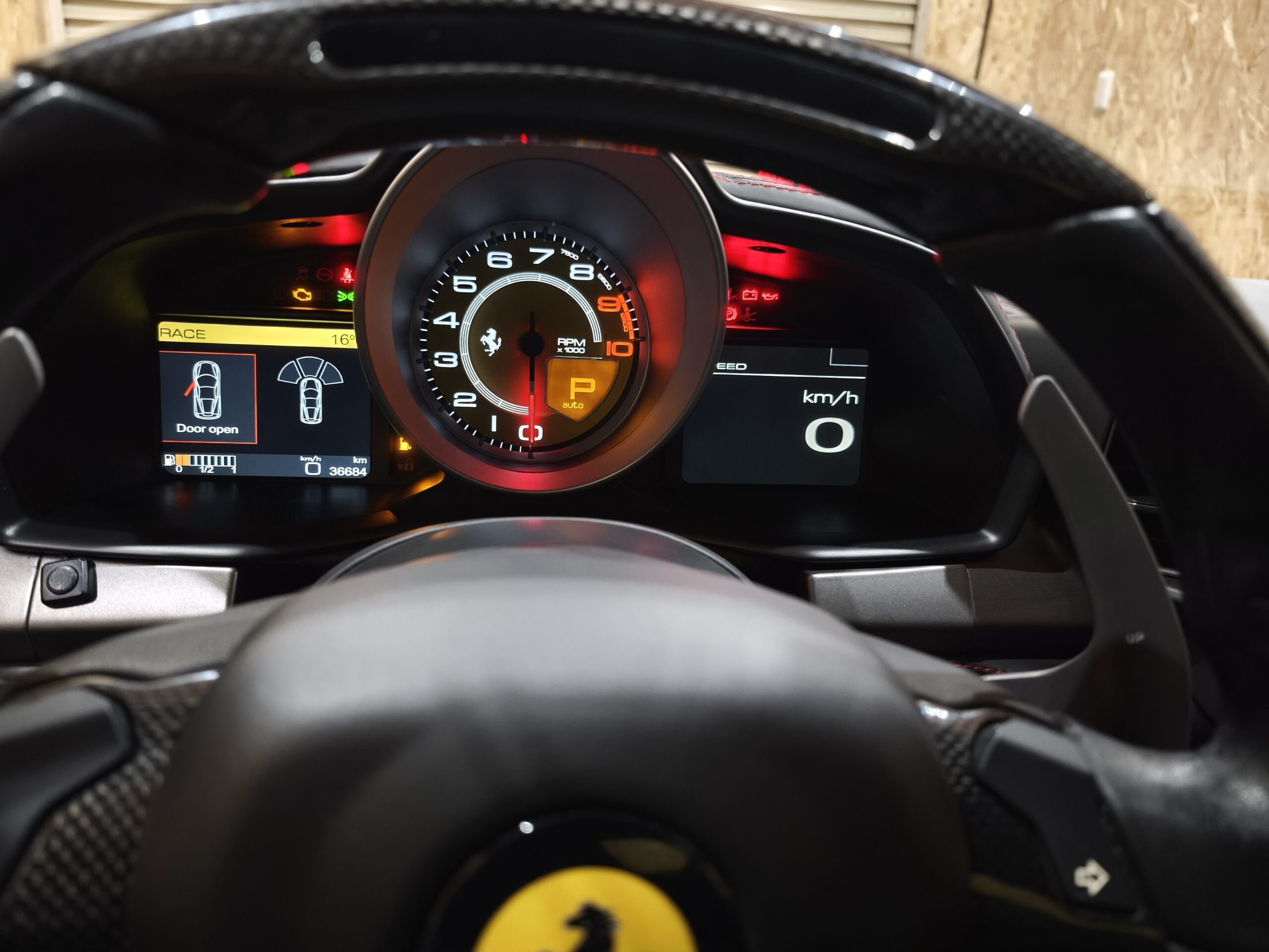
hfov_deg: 73.9
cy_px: 476
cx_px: 634
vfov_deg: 58.9
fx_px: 843
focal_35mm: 23
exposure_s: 1/16.7
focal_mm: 6.57
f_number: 1.6
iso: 4000
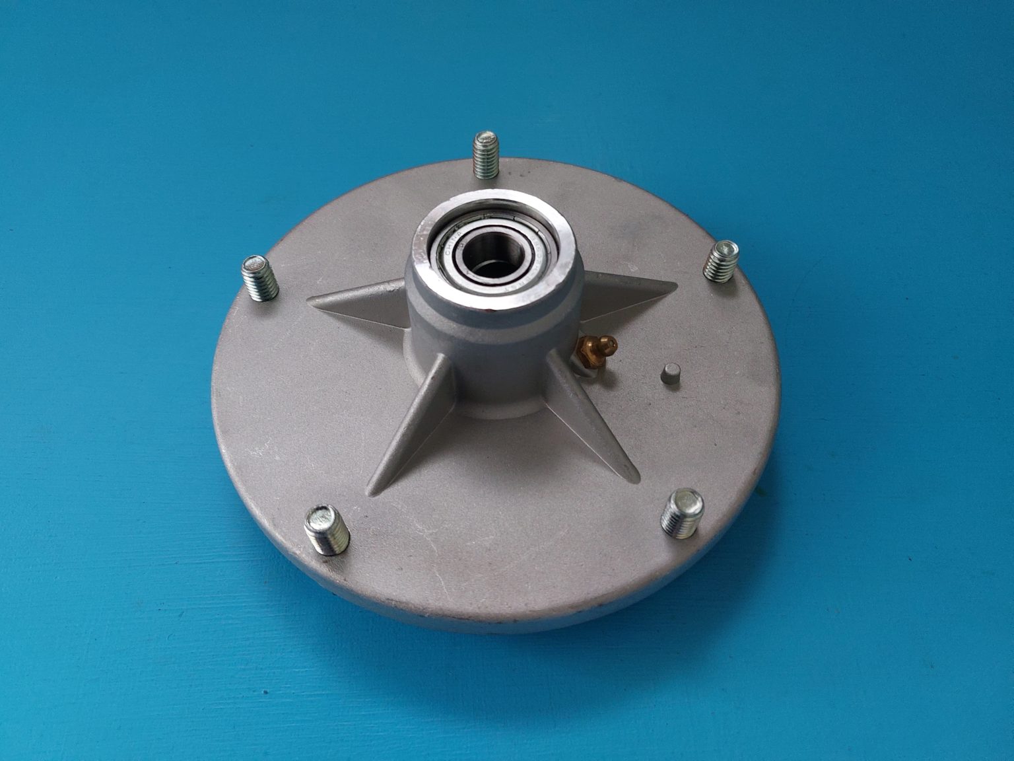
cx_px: 507
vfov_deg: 56.8
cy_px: 380
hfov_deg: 71.6
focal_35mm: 24
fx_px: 703
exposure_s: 1/50
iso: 400
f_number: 1.8
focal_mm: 5.23
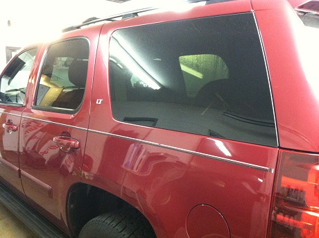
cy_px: 119
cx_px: 160
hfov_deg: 52.7
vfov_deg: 40.6
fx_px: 322
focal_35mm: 35
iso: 500
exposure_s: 1/15
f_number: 2.8
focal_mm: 3.85
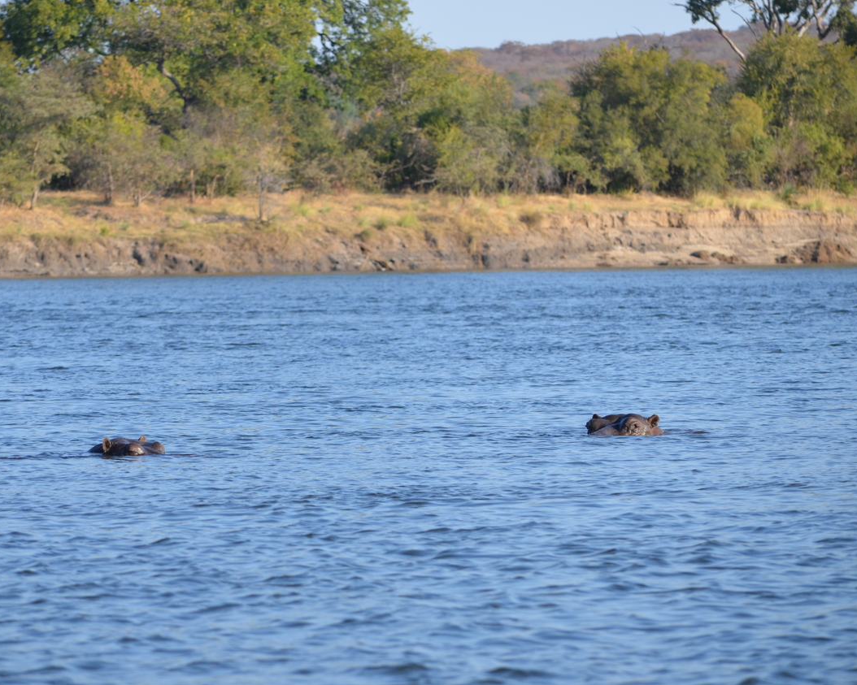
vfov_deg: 6.0
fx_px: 6493
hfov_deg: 7.6
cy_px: 344
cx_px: 385
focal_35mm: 256
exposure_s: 1/500
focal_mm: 150
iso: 200
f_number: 5.6
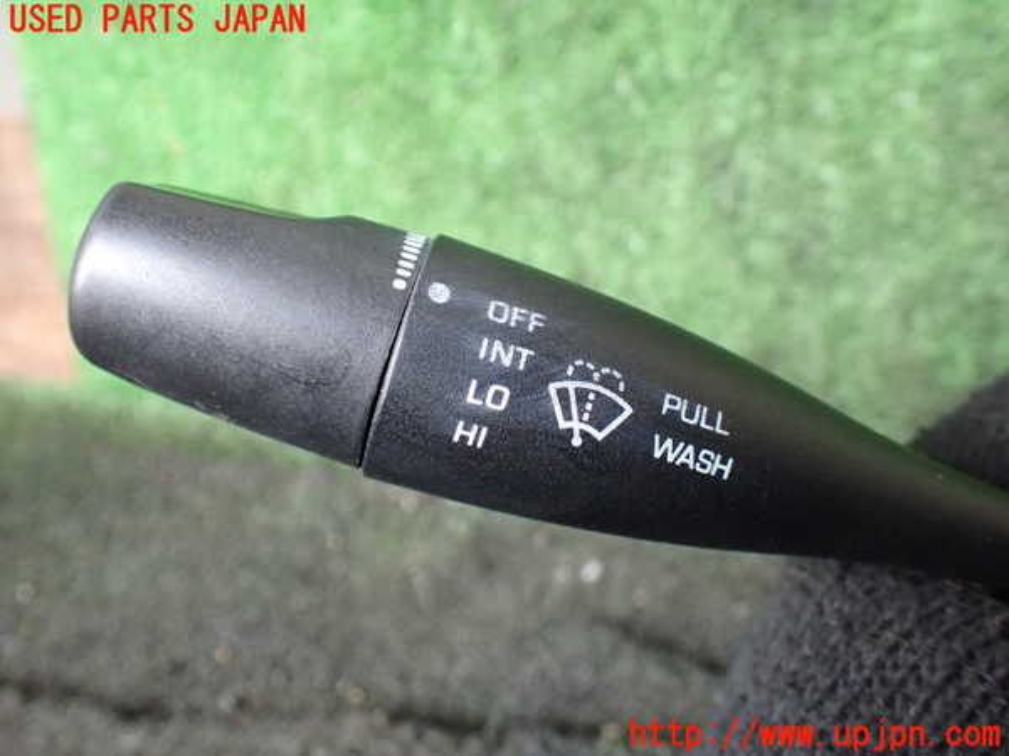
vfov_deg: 46.8
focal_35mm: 30
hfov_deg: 60.0
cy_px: 378
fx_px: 874
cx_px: 504
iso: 800
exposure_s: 1/125
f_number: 2.3
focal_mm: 5.4
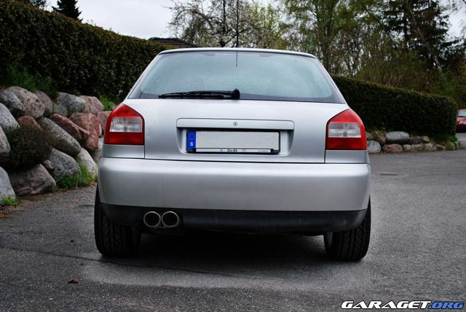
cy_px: 156
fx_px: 661
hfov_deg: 38.8
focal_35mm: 51
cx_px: 233
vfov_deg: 26.5
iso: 200
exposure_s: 1/500
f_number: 5
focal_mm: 34
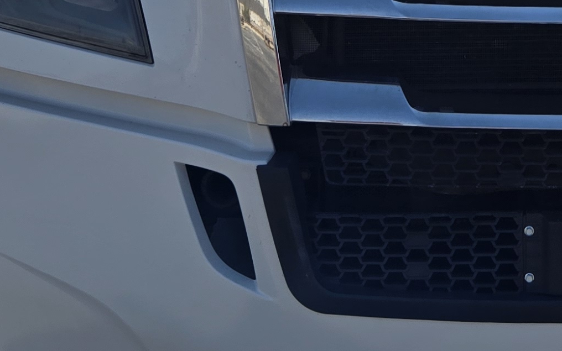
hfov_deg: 20.7
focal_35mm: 96
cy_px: -200
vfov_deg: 12.8
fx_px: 1470
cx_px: 609
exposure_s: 1/2016
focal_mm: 5.4
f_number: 1.8
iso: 25
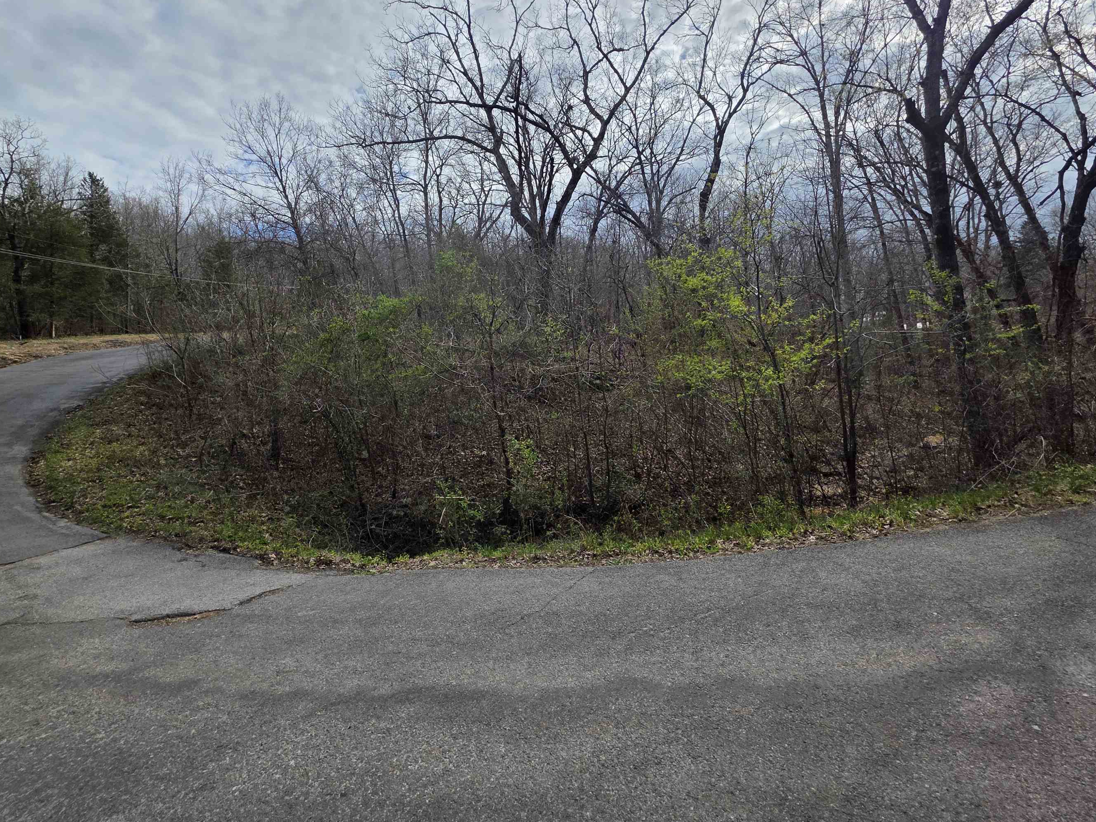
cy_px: 359
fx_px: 475
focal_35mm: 15
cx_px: 534
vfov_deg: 81.4
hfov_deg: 98.1
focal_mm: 2.2
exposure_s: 1/2985
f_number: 1.9
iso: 40
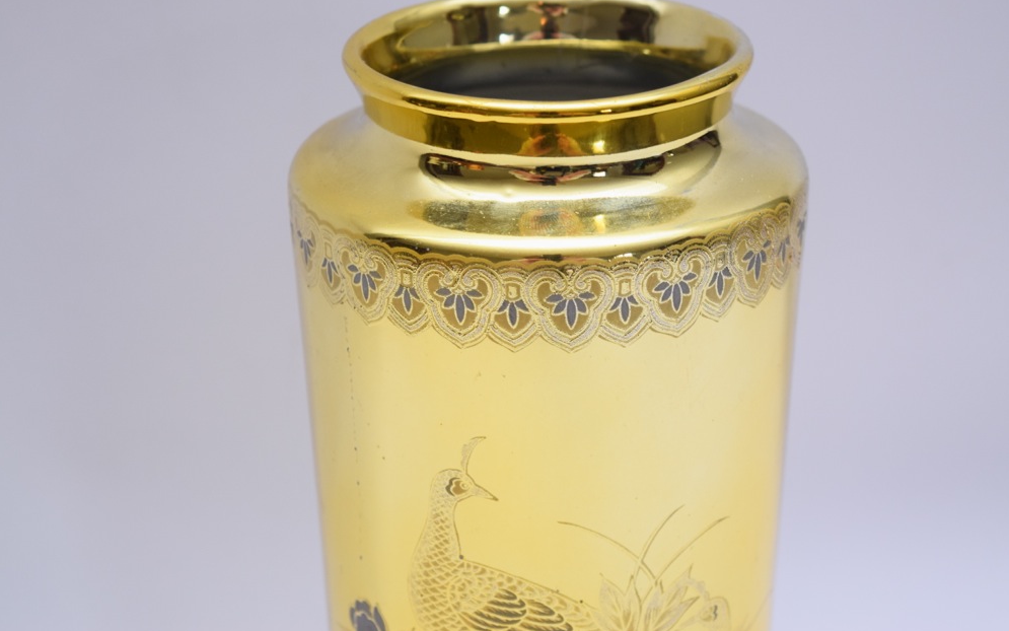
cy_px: 301
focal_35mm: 85
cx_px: 505
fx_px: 2324
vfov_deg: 15.5
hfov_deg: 24.5
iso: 800
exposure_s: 1/80
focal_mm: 55
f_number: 5.6
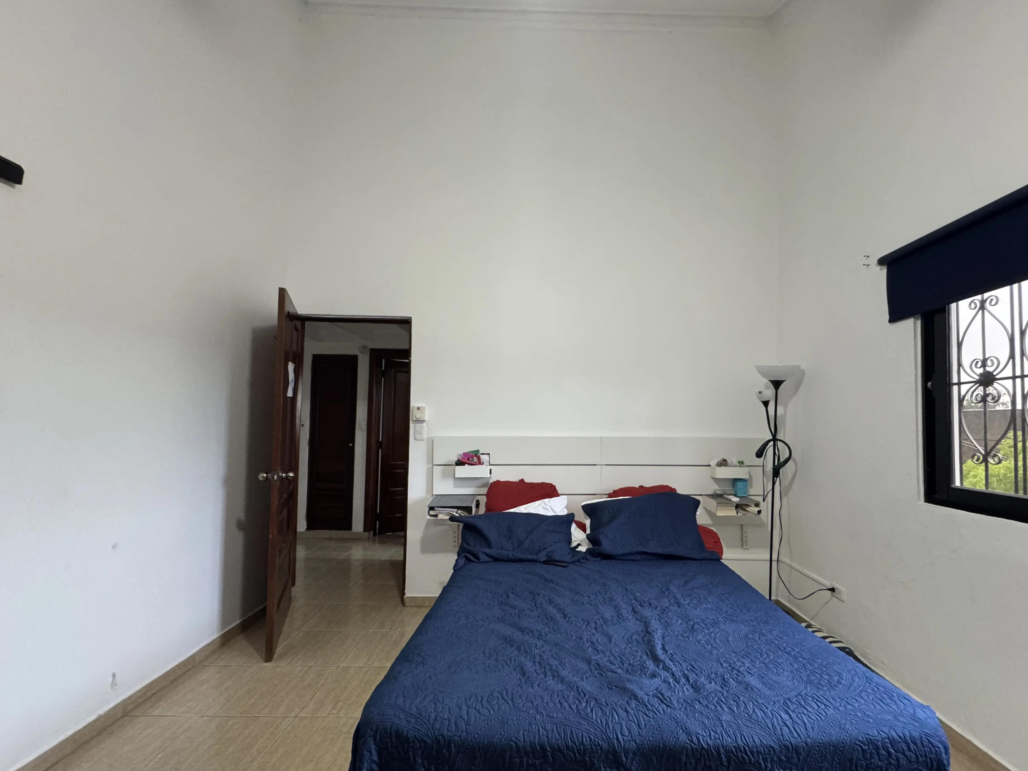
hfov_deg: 98.0
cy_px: 412
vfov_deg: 81.6
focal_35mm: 15
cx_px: 547
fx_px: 445
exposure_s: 1/60
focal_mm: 2.22
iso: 500
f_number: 2.2
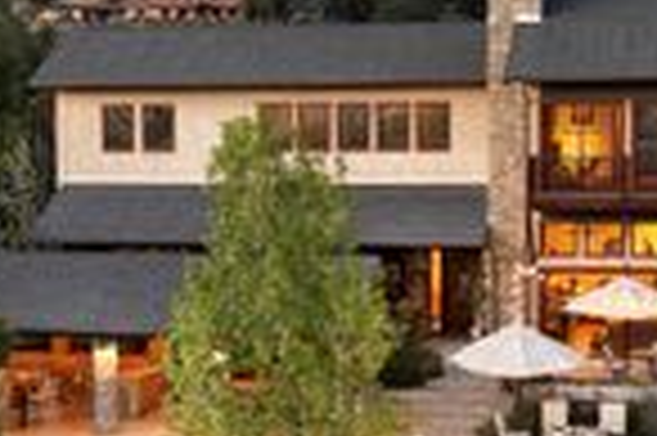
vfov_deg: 14.2
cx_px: 297
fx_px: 1750
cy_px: 272
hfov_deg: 21.3
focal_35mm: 96
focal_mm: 10.26
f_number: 3.5
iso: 400
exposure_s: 1/8
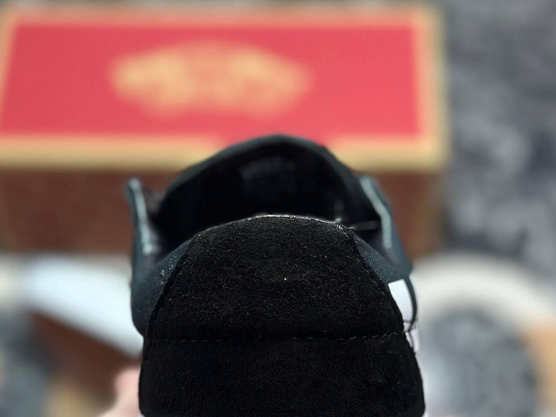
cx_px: 275
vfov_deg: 18.2
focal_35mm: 80
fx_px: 1285
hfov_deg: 24.4
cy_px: 347
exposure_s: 1/270
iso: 80
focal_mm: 6.86
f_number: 1.78
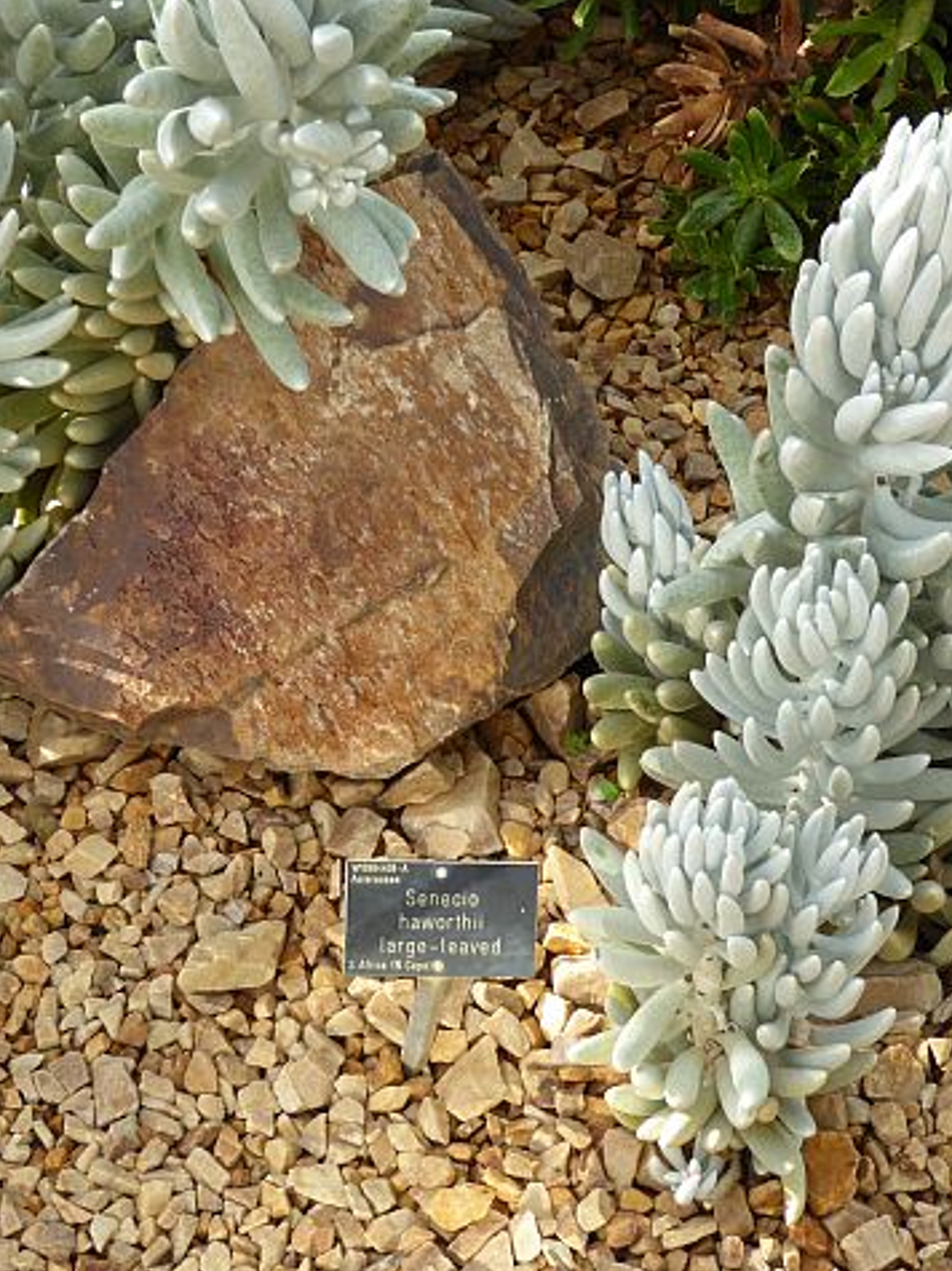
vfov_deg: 19.5
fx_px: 3705
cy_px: 634
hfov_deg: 14.6
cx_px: 361
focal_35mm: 101
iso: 100
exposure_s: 1/80
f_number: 4.5
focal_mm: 12.5
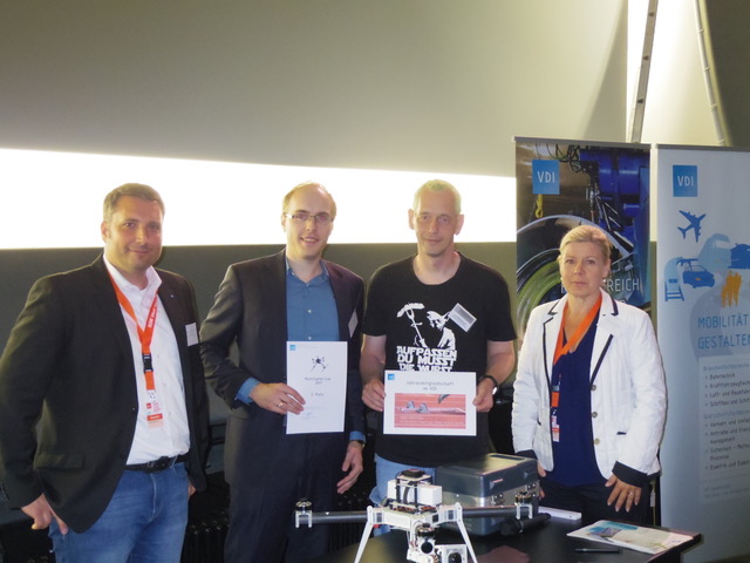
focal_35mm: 49
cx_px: 375
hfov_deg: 38.9
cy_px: 282
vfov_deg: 29.7
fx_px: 1062
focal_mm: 8.9
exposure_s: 1/25
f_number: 3.5
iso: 1250
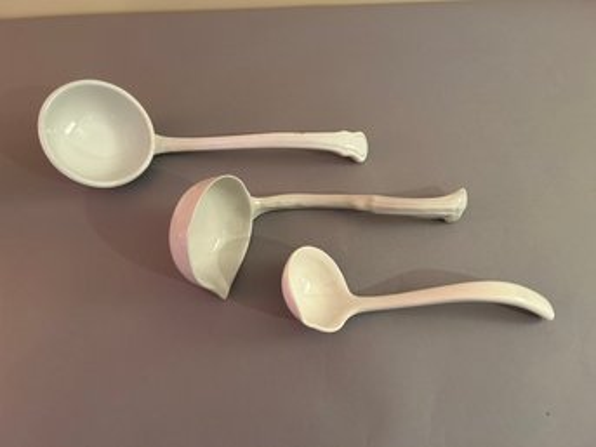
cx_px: 298
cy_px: 224
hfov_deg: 67.3
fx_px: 447
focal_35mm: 26
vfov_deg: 53.0
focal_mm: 5.7
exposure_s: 1/60
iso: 320
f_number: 1.5
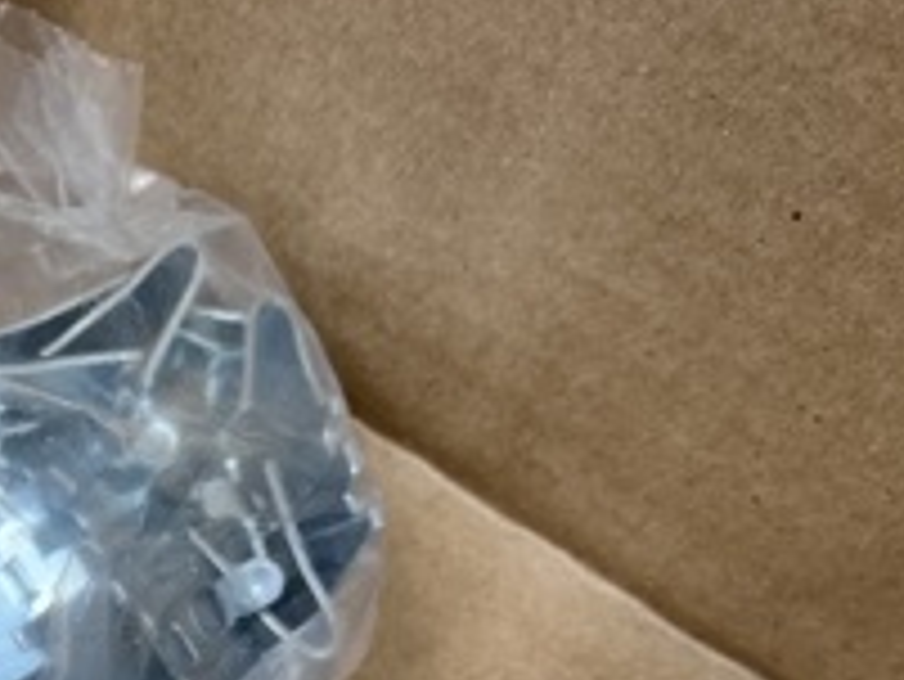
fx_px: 2064
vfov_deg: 18.3
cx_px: -180
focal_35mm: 79
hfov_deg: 22.7
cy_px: 639
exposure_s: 1/60
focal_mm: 5.7
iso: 64
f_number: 1.5
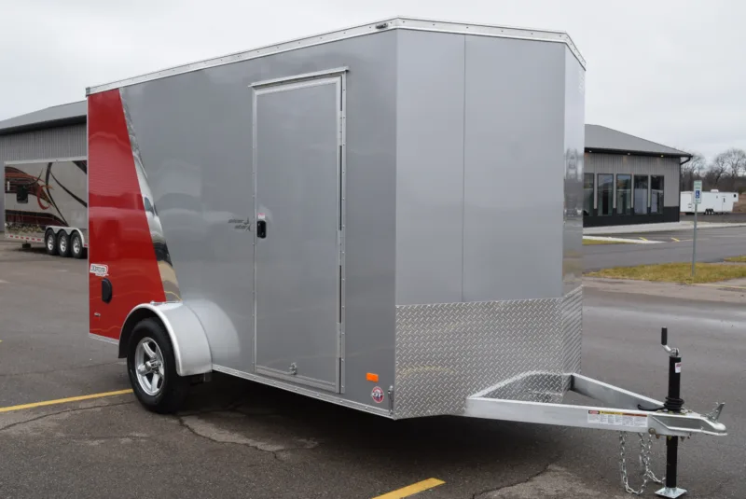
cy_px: 250
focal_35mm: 40
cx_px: 373
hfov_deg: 47.9
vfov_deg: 33.1
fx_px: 840
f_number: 8
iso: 400
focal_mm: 27
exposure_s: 1/250
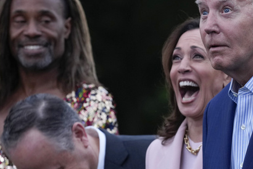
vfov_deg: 2.8
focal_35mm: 499
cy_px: 138
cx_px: 246
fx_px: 3509
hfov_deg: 4.1
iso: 1600
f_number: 4.5
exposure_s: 1/250
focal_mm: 200
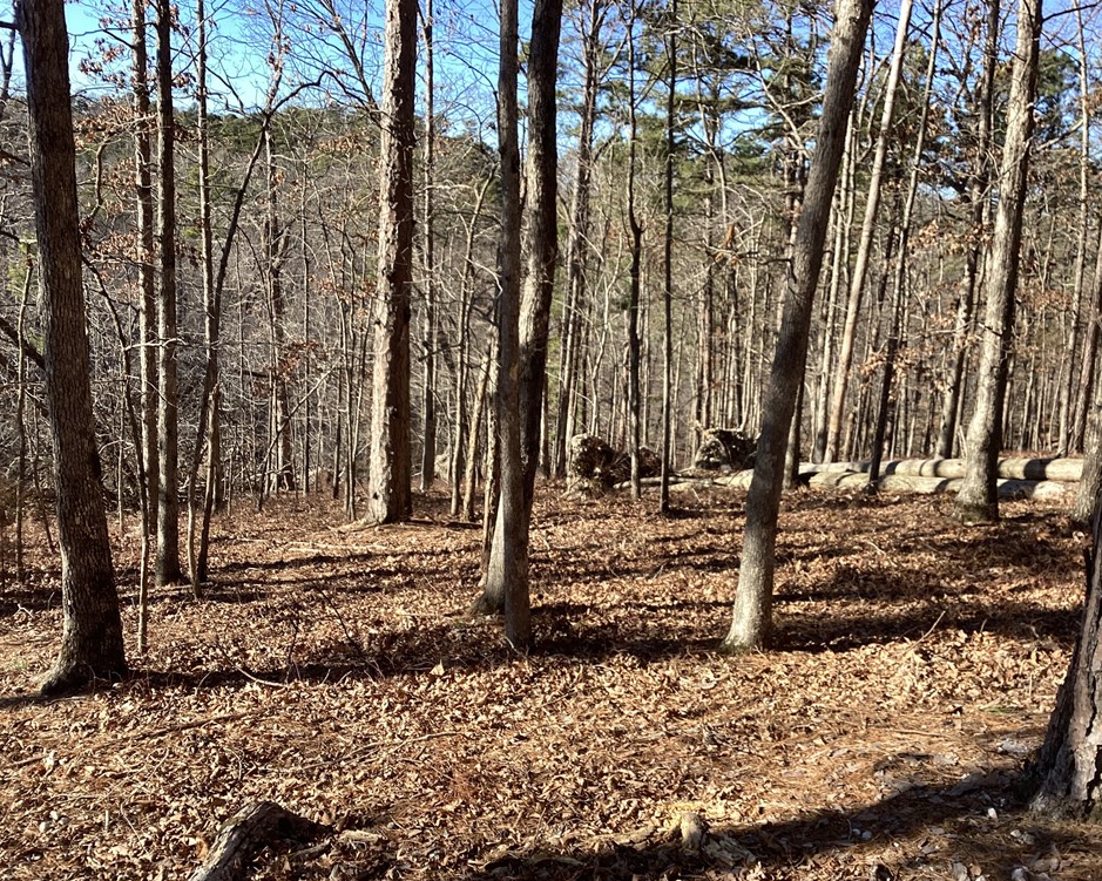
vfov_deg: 44.5
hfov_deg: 54.2
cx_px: 528
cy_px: 443
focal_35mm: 33
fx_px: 1076
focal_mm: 3.3
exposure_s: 1/413
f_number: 2.4
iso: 25
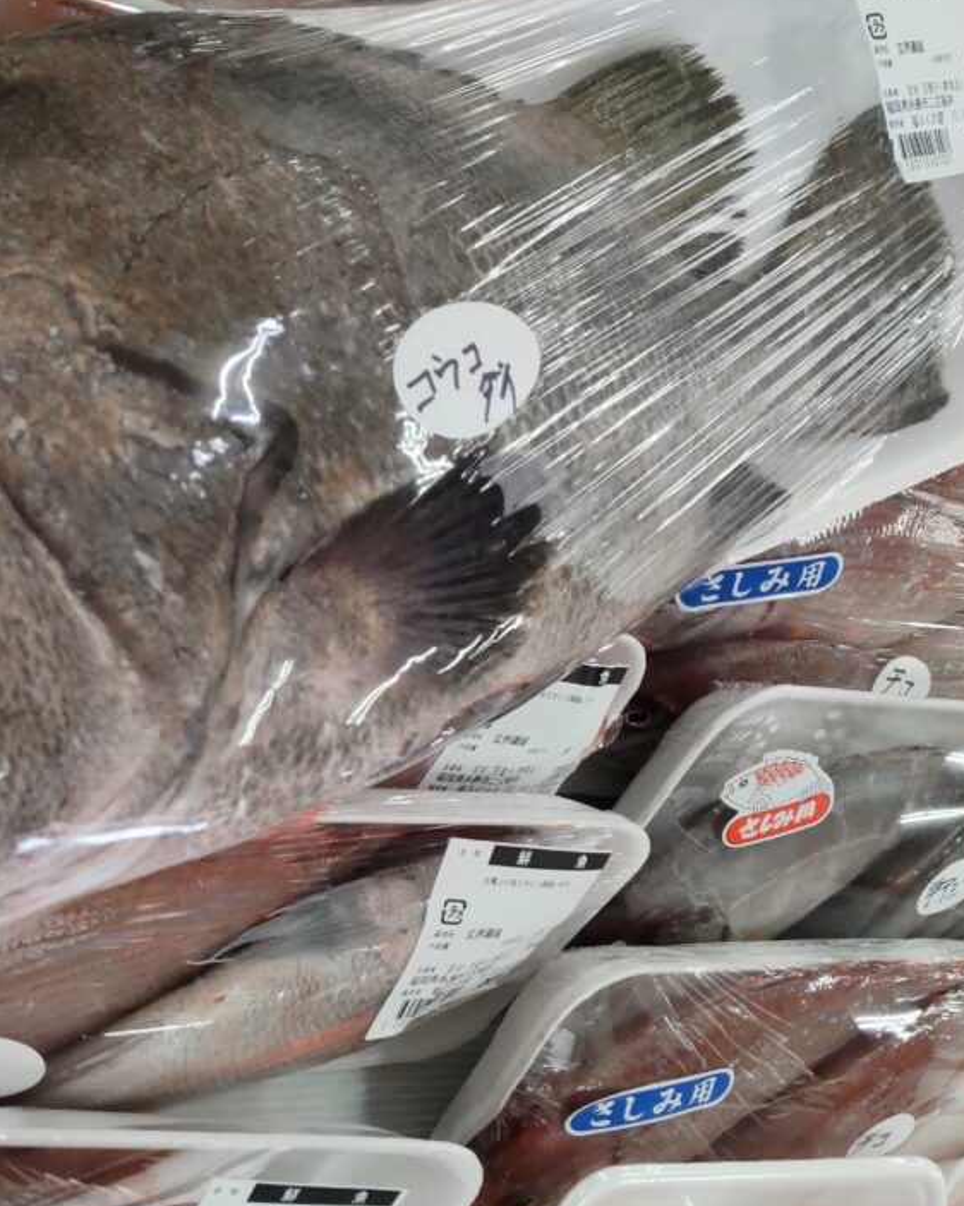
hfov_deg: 44.6
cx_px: 269
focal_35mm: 32
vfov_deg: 55.7
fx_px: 1142
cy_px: 606
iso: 113
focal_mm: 3.43
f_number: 2
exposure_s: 1/60
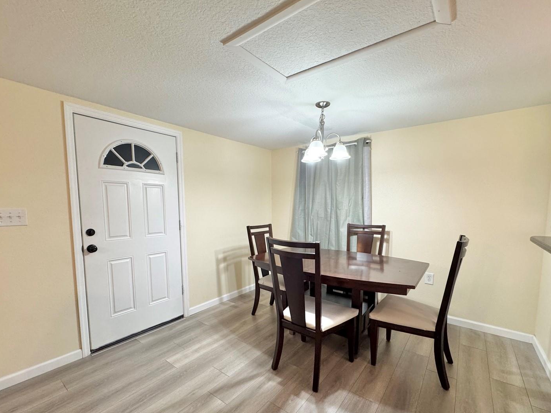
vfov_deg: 77.9
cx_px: 273
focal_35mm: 16
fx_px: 255
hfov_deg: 94.5
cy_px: 229
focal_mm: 2.22
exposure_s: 1/120
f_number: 2.2
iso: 250
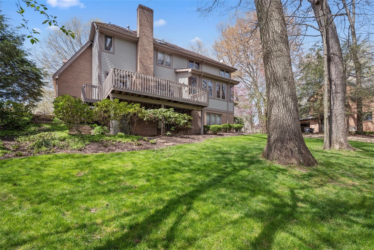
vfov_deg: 68.9
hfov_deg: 91.6
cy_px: 125
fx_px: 182
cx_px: 187
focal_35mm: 18
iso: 400
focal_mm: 17.5
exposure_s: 1/60
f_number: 8
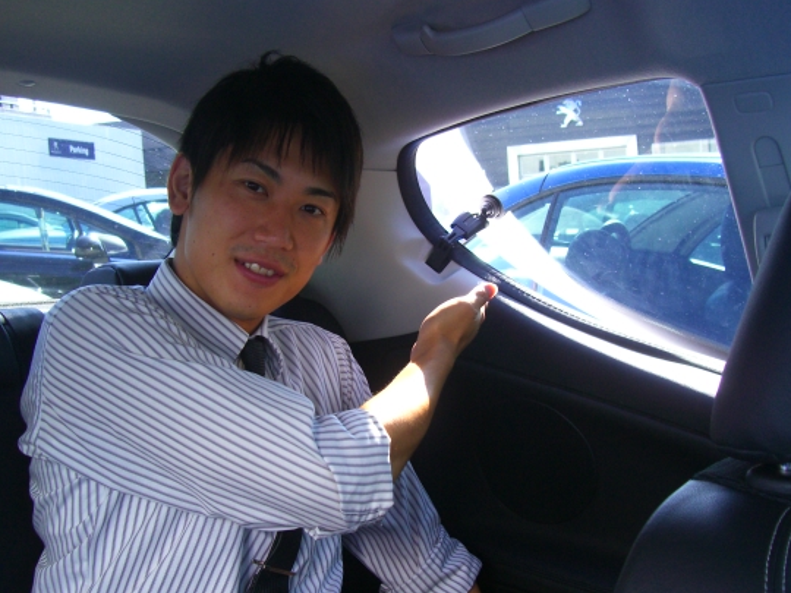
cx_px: 393
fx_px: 1028
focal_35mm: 45
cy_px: 335
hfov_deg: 42.1
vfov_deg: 32.1
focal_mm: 7.9
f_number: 2.8
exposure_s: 1/80
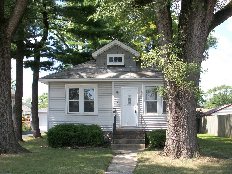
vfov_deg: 32.9
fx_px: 295
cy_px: 87
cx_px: 116
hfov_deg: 42.9
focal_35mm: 44
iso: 80
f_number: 3.5
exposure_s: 1/320
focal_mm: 7.8
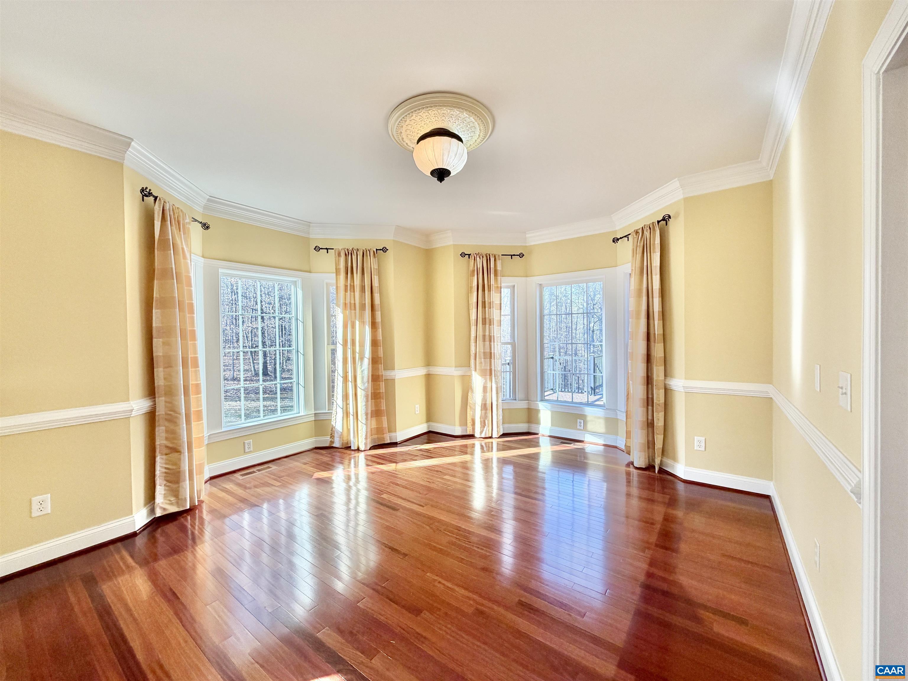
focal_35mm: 14
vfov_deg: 85.7
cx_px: 454
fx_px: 367
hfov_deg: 102.1
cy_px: 340
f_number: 2.2
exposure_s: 1/120
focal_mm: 2.22
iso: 100
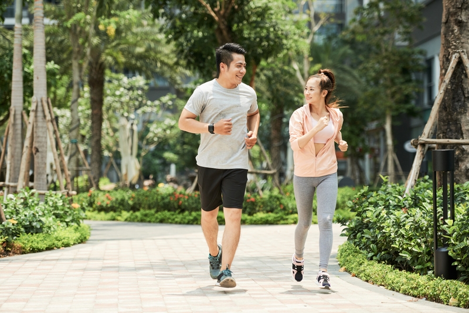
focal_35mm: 102
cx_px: 234
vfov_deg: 13.4
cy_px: 156
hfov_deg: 20.0
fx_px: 1329
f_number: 2.8
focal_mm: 102
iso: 400
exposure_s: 1/4000
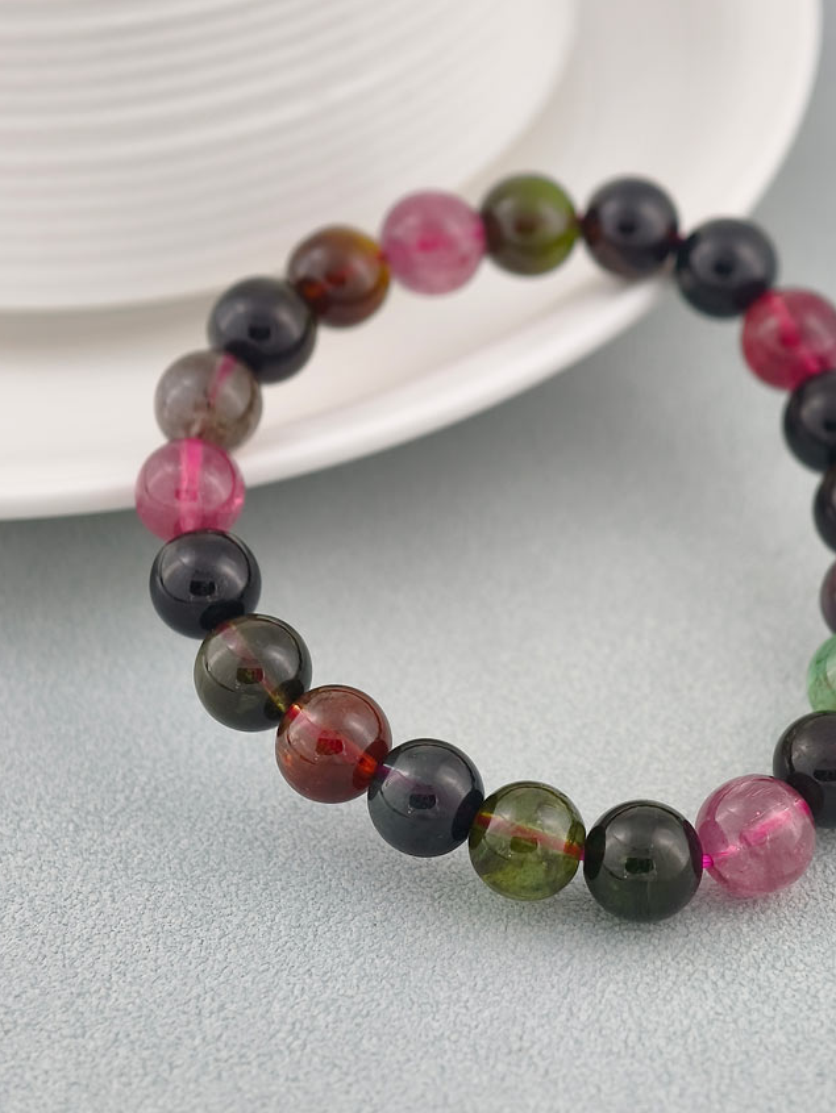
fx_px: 3733
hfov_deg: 12.8
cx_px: 503
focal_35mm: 116
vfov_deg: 16.9
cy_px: 419
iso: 125
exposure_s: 1/160
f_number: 2.67
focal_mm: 22.48
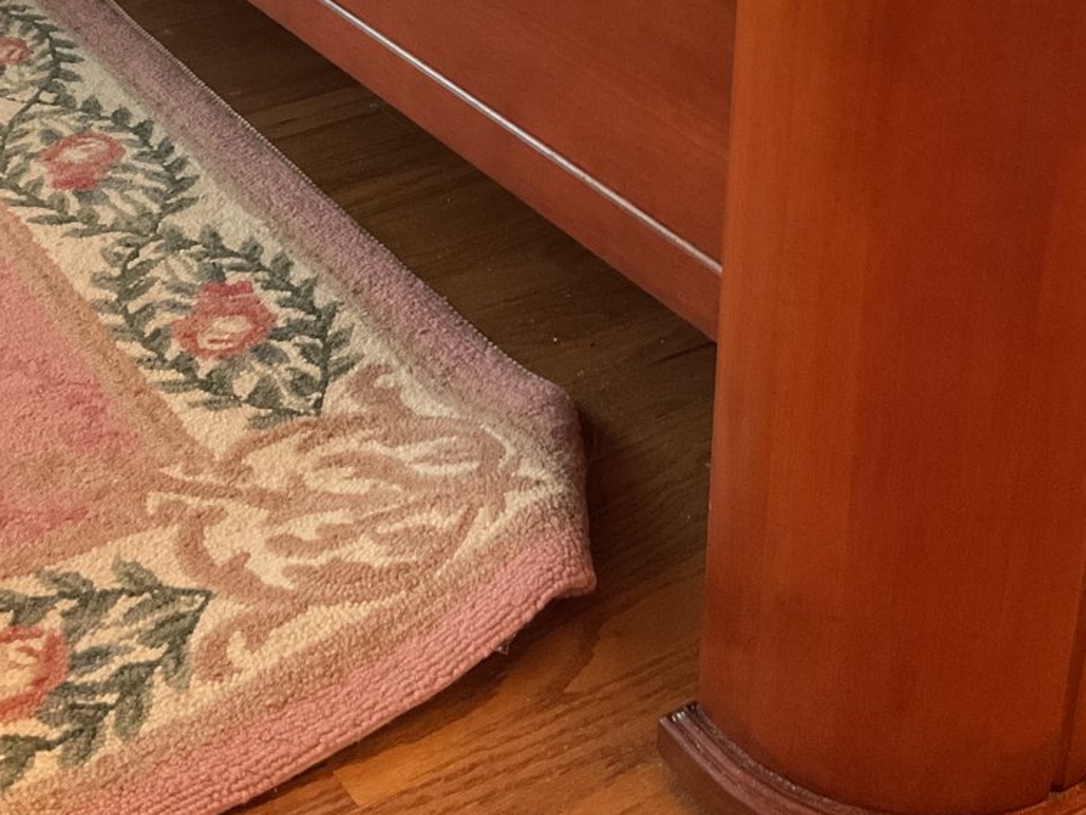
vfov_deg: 24.2
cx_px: 560
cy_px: 11
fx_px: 1820
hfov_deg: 33.2
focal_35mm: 58
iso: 250
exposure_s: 1/40
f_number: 1.8
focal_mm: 3
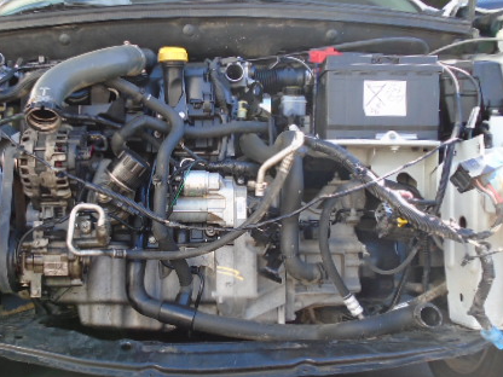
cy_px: 208
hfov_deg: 46.4
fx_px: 581
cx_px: 189
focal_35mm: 40
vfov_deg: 35.9
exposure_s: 1/100
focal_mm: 4.6
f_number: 3.2
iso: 100
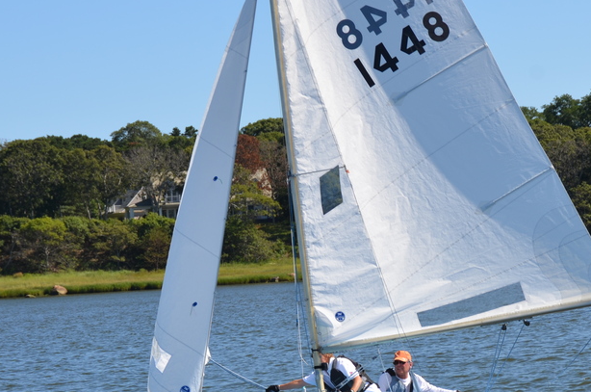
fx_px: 2540
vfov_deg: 8.8
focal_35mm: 155
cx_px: 327
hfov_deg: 13.3
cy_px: 286
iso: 100
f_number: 8
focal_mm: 62
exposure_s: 1/250
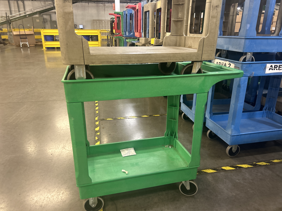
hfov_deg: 67.3
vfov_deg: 53.1
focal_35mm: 26
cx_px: 141
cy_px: 106
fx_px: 212
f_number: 1.5
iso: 200
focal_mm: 5.7
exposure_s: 1/60
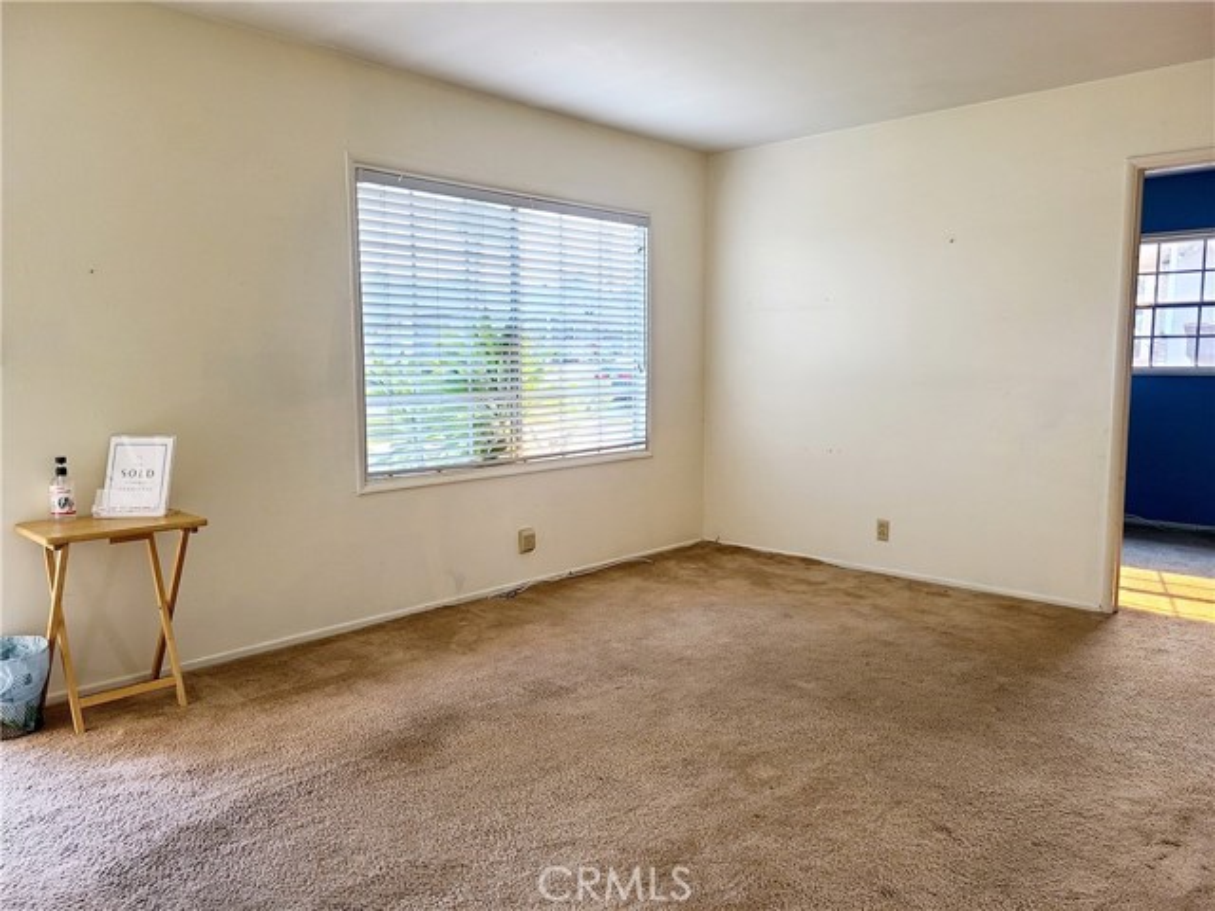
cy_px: 456
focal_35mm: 26
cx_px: 608
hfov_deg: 67.3
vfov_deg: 53.1
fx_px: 913
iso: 80
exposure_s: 1/119
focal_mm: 5.4
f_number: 1.8
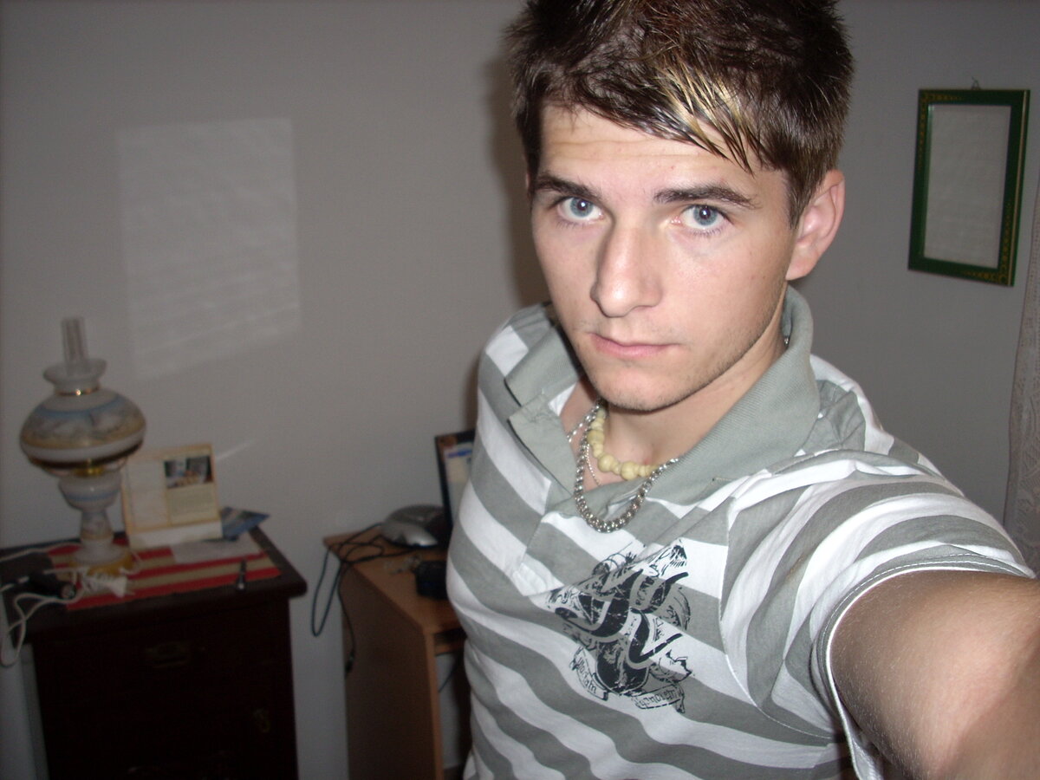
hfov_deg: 50.1
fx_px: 1112
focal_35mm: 37
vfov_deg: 38.7
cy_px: 390
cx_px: 520
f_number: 2.8
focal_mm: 6.2
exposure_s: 1/60
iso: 64
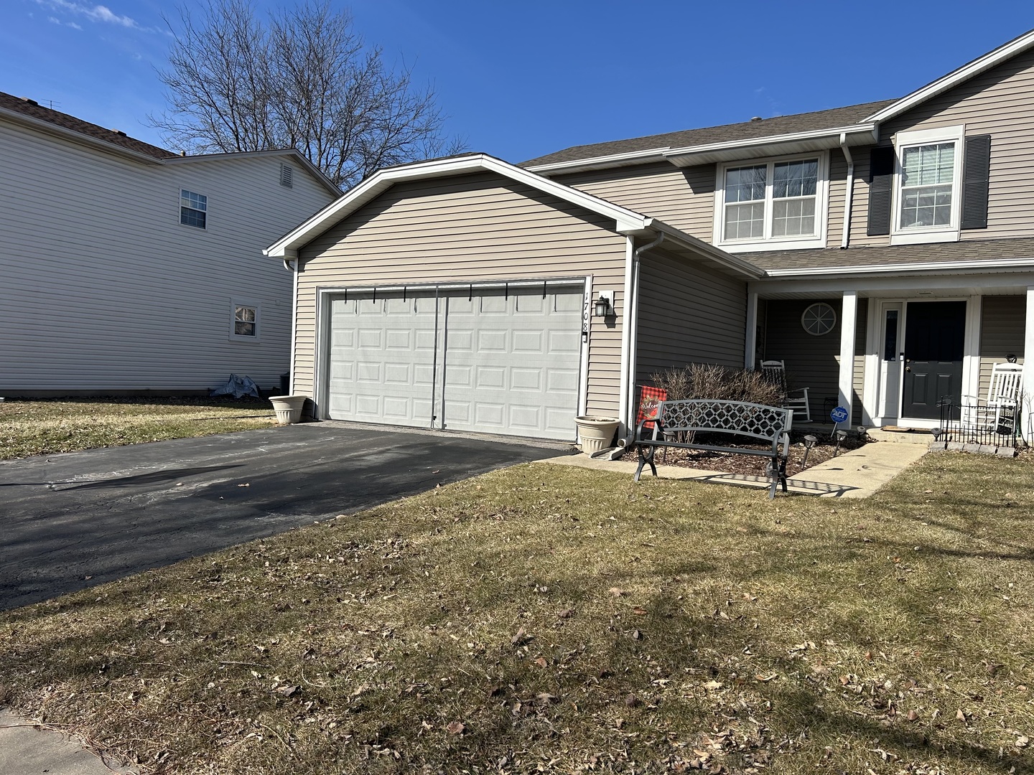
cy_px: 388
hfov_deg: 67.3
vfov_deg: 53.1
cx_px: 517
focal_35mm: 26
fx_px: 777
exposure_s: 1/5076
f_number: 1.5
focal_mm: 5.7
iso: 50
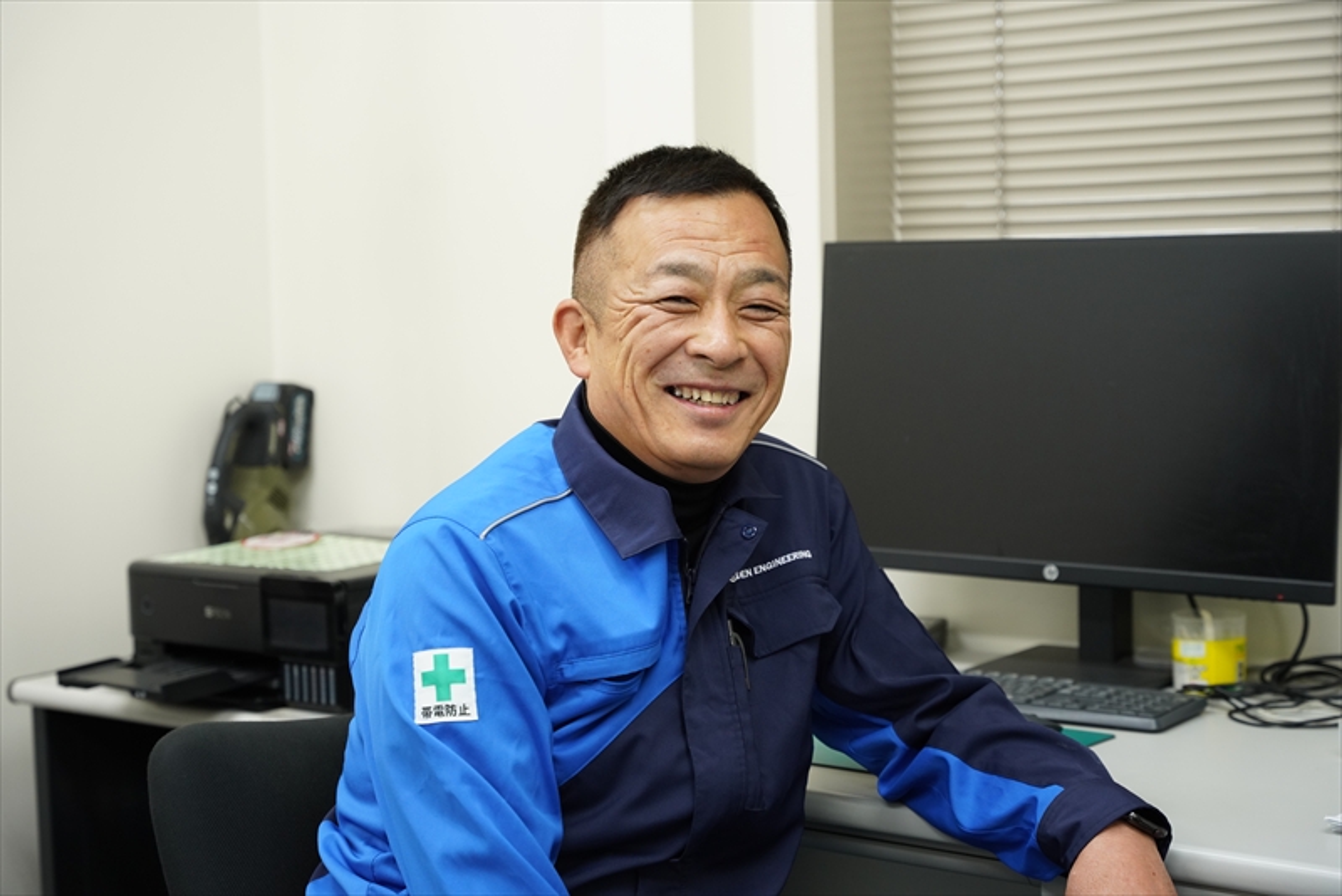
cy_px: 448
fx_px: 2222
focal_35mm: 60
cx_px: 671
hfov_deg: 33.6
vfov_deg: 22.8
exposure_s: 1/160
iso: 1600
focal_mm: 59.6
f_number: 4
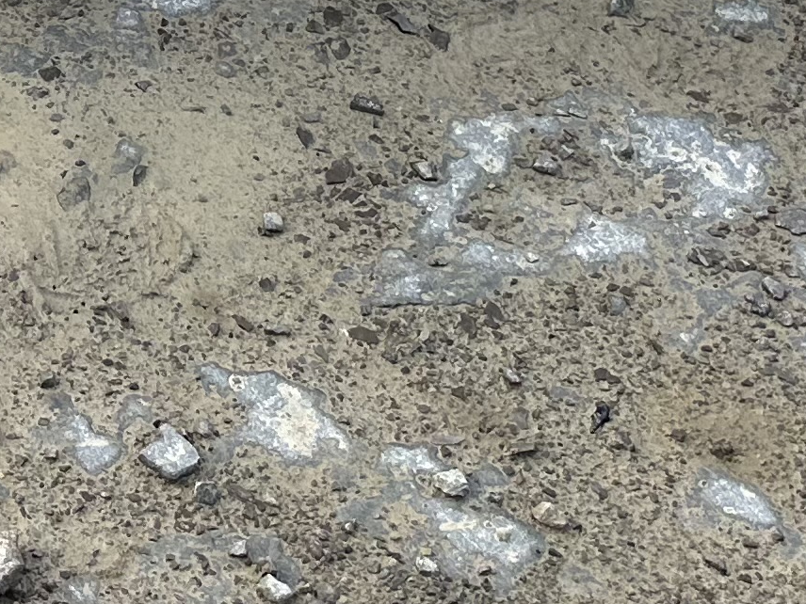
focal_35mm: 113
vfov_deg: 11.5
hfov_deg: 16.8
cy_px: -693
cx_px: -130
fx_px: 2631
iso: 80
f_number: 1.78
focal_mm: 6.86
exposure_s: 1/767
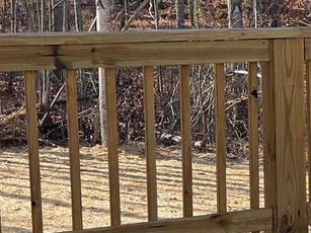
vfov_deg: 13.7
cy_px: 106
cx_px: 445
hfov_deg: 16.8
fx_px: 970
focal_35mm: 108
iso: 80
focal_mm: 5.4
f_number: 1.8
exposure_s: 1/1571
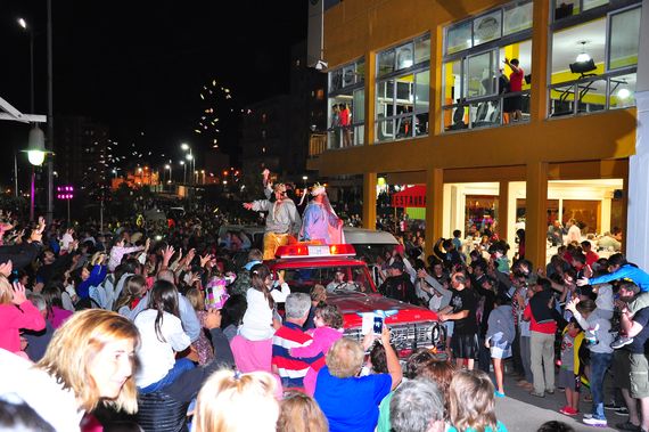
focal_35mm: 36
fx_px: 648
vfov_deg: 36.8
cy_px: 216
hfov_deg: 53.2
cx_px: 324
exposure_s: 1/25
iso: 1000
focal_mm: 24
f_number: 5
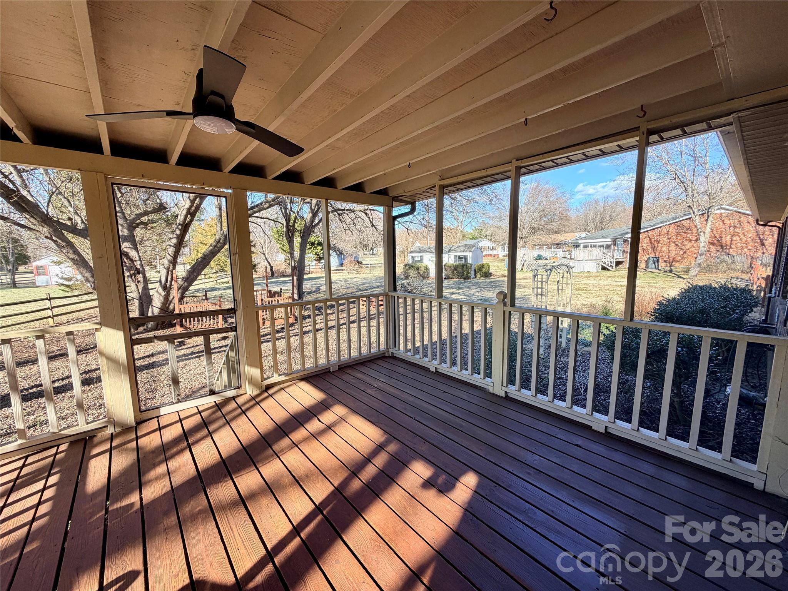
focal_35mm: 14
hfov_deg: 102.1
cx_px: 394
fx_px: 319
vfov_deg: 85.7
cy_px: 296
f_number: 2.2
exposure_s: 1/151
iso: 40
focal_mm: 2.22
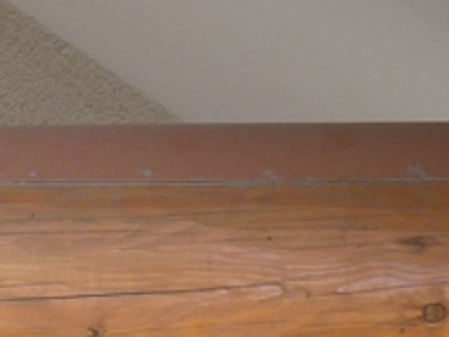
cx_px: -471
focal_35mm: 1043
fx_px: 13537
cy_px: 132
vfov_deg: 1.4
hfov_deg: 1.9
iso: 80
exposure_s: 1/60
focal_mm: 36.4
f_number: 3.7
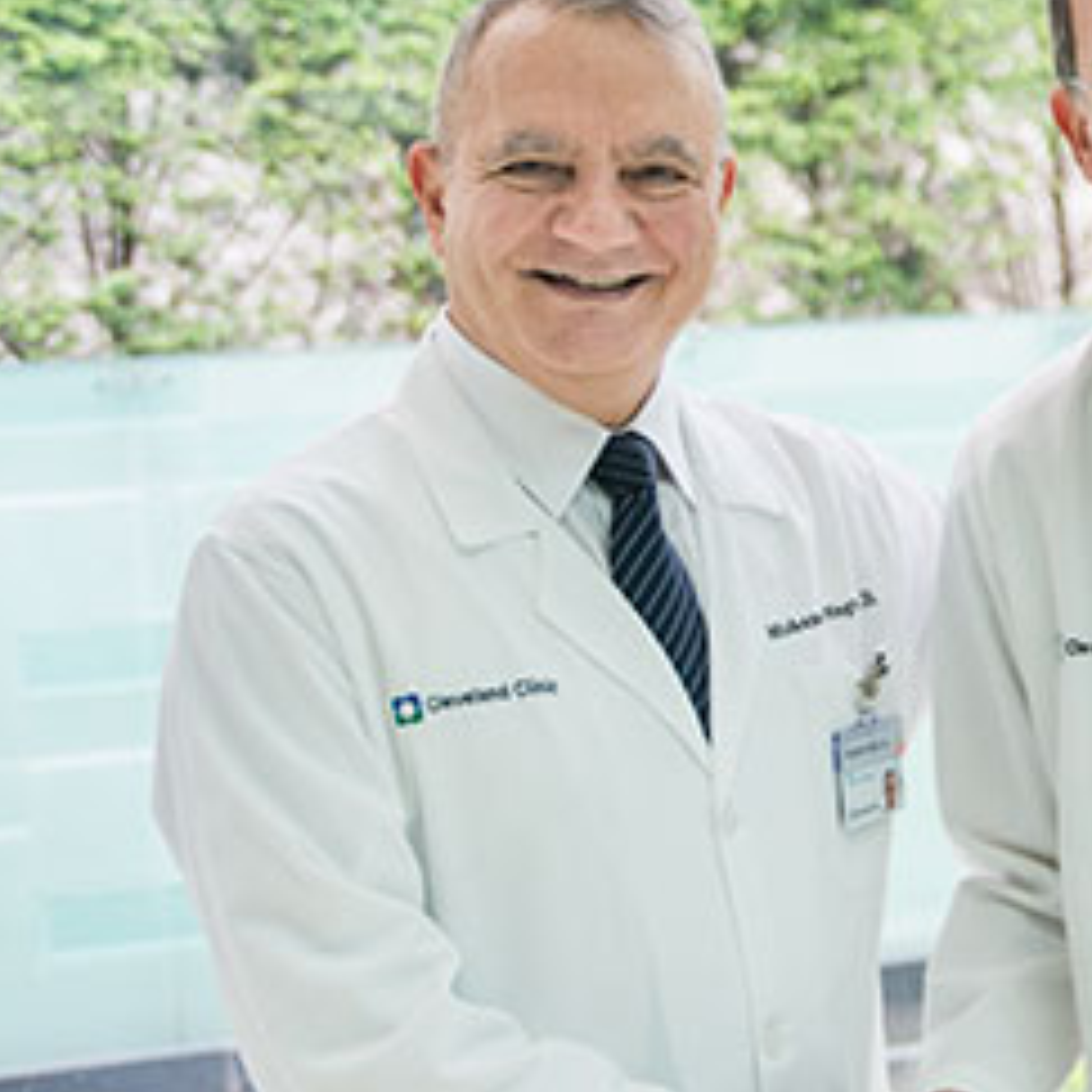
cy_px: 564
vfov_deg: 25.0
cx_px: 1034
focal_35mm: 69
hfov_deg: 24.1
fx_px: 2463
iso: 200
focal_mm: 34
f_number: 2.8
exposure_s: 1/1000
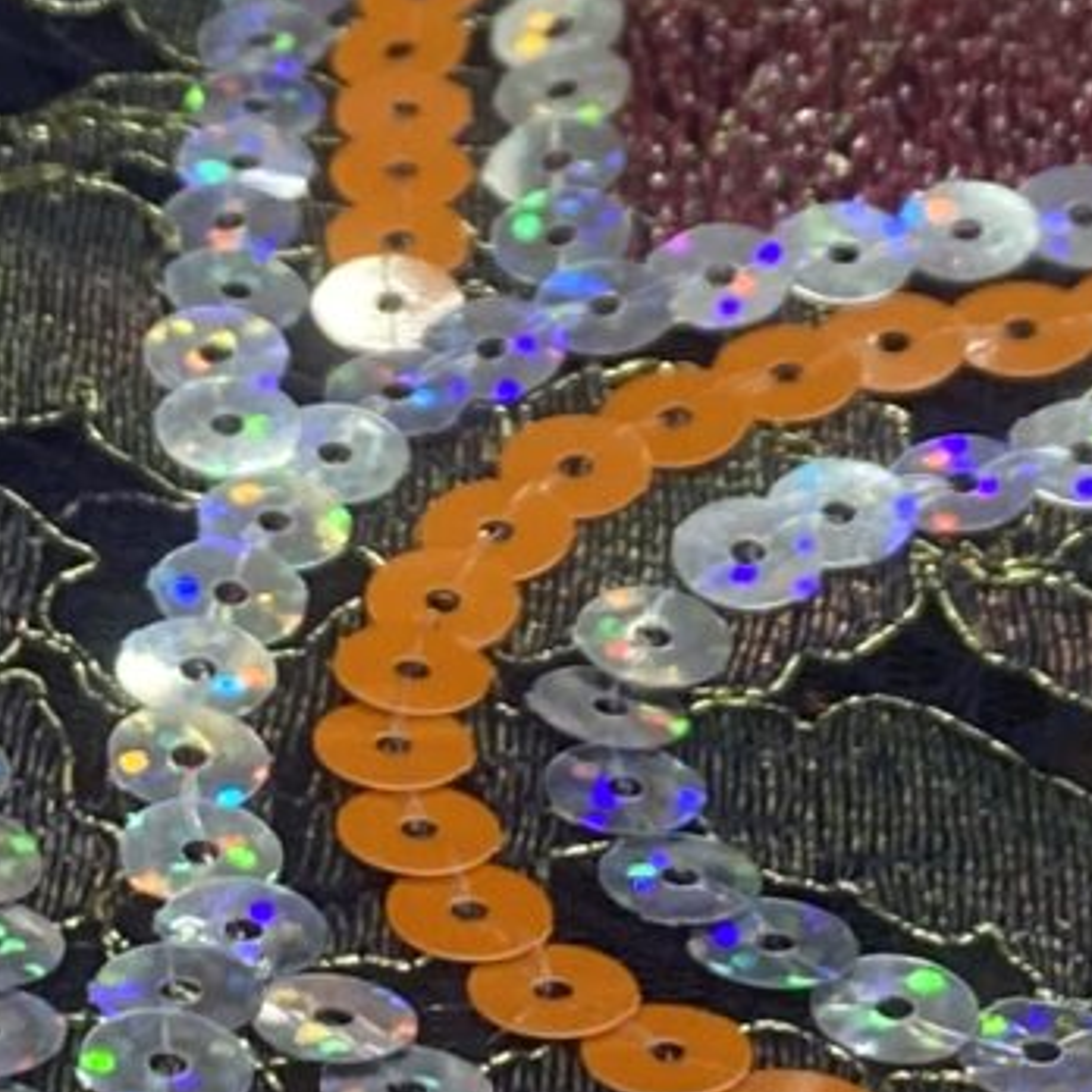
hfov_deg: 10.3
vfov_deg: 10.3
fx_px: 6032
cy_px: 113
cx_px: 126
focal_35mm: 169
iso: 125
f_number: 1.8
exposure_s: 1/100
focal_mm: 4.25
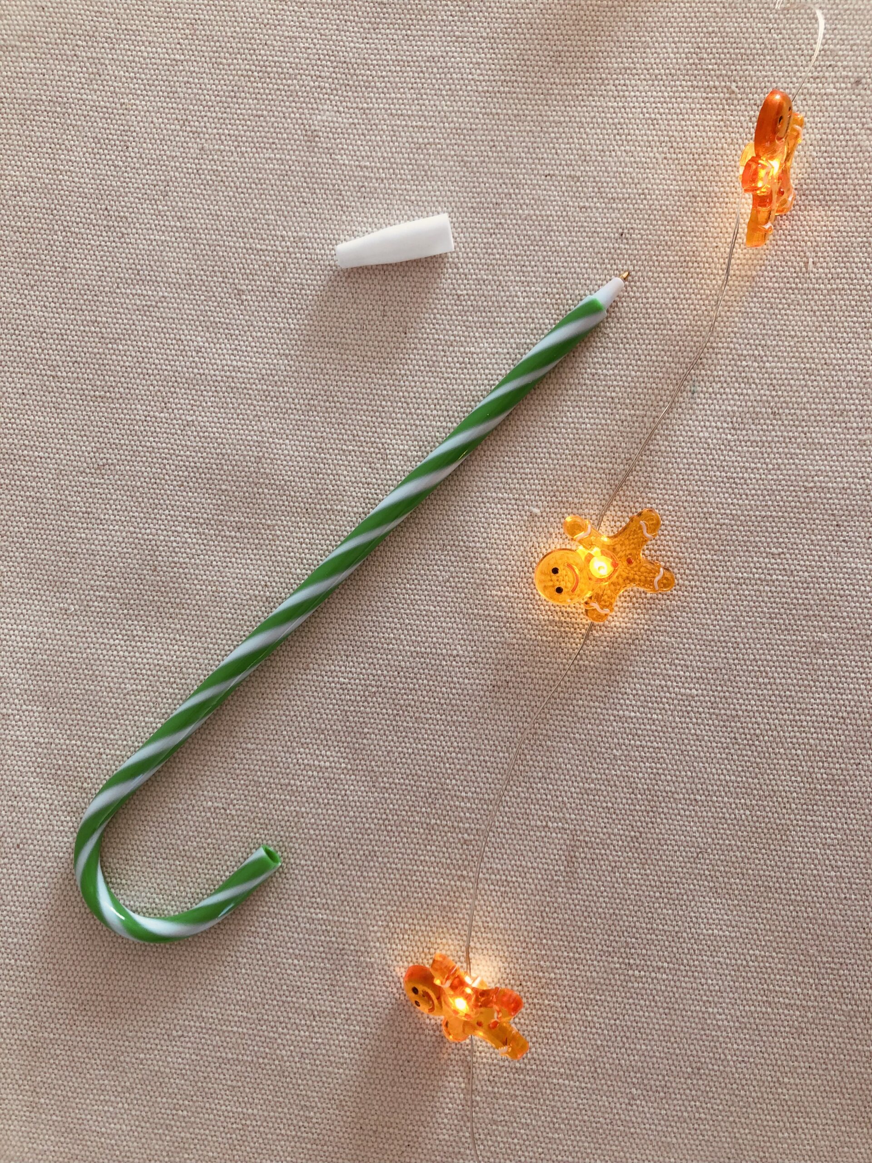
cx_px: 436
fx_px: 940
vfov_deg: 63.4
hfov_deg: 49.7
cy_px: 582
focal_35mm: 28
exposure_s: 1/120
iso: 25
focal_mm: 3.99
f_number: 1.8
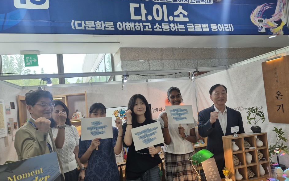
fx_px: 197
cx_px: 147
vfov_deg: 49.3
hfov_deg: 72.5
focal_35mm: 25
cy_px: 95
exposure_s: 1/180
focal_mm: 5.4
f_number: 1.8
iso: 125
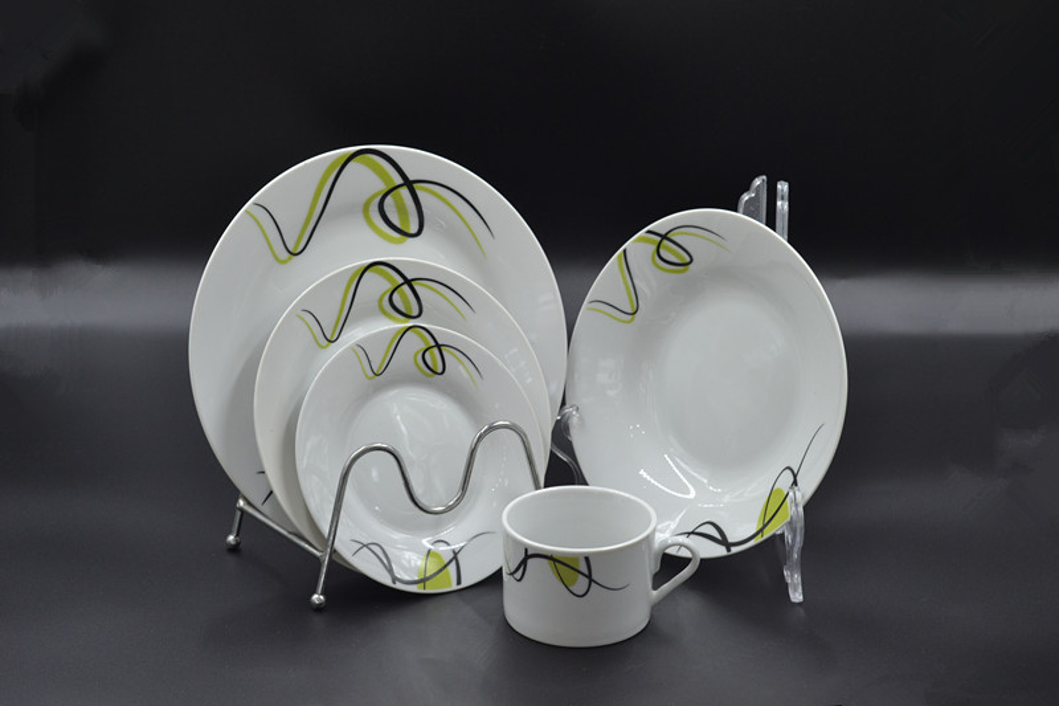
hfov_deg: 27.0
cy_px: 353
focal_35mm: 75
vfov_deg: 18.2
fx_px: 2206
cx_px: 530
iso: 400
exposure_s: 1/60
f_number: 7.1
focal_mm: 50
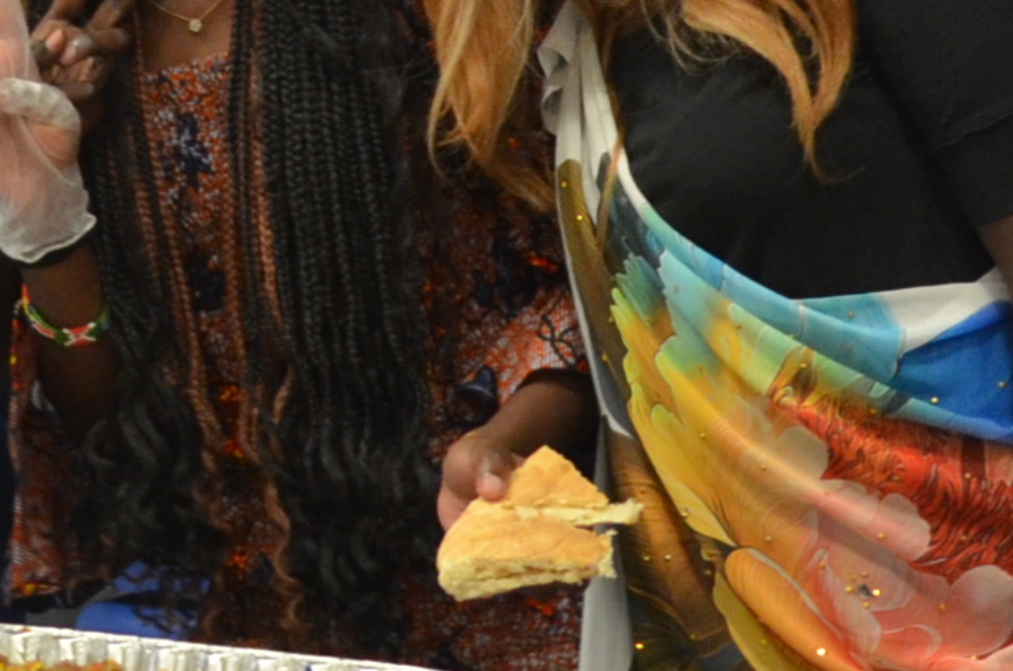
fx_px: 4044
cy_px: -300
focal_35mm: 144
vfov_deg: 9.3
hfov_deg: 14.2
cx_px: 241
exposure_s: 1/45
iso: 800
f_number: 3.8
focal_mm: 20
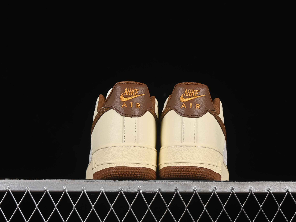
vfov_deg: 18.0
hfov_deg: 23.8
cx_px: 156
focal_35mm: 82
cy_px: 110
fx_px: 701
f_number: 8
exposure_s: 1/80
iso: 160
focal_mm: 50
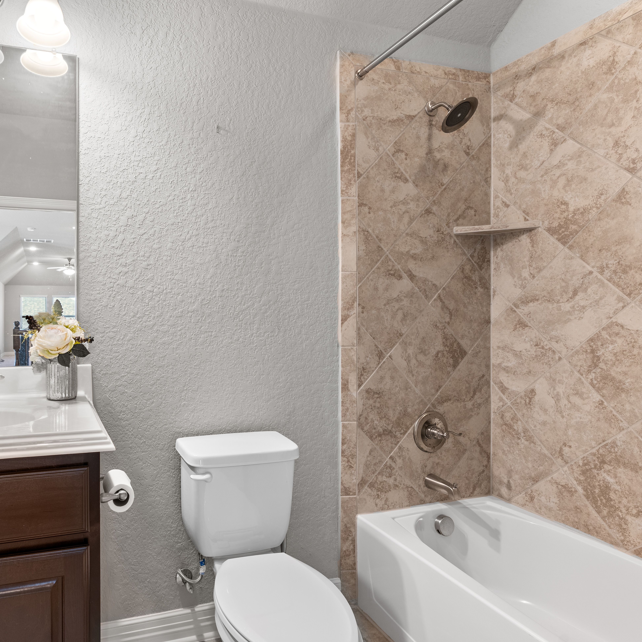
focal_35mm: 21
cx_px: 173
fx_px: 441
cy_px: 318
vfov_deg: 72.1
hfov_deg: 68.2
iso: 320
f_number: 7.1
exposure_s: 1/1.67
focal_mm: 16
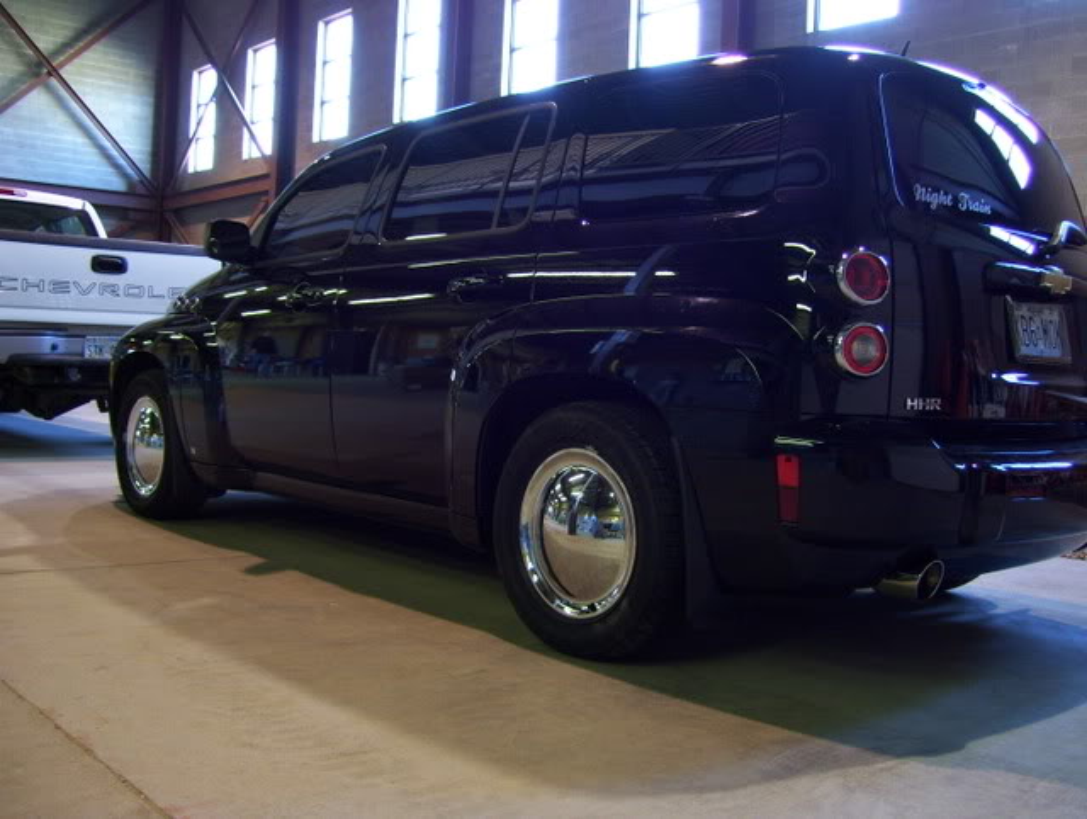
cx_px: 544
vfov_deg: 39.8
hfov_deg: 51.3
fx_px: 1132
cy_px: 410
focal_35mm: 36
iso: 160
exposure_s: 1/8
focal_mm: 6
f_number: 2.7
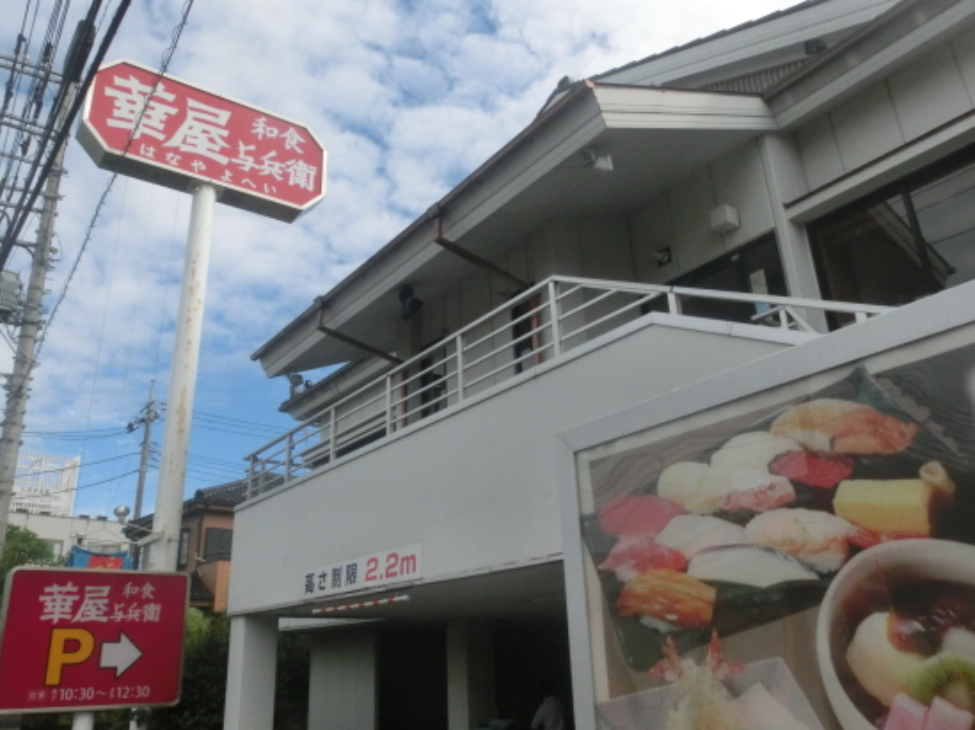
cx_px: 446
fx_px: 788
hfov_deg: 63.4
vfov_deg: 49.6
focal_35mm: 28
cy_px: 330
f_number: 7.9
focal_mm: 4.24
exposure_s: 1/1000
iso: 320
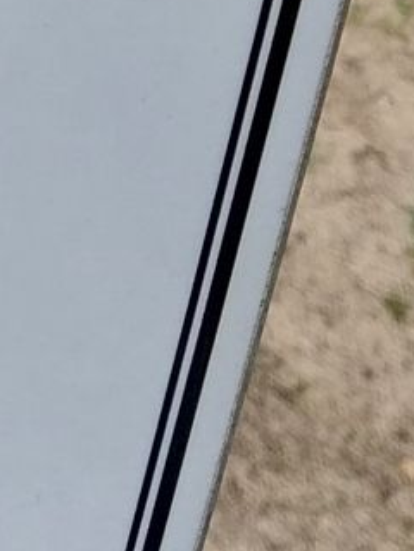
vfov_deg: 10.8
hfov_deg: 8.6
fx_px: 2647
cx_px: -324
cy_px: -556
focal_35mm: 166
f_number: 1.8
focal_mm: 4
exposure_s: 1/331
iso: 25
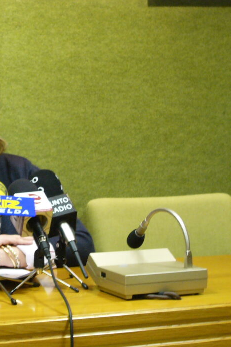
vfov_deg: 18.0
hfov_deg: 11.9
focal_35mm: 114
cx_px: -2
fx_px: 1098
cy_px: 179
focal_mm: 13.1
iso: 200
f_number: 4.3
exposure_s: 1/8
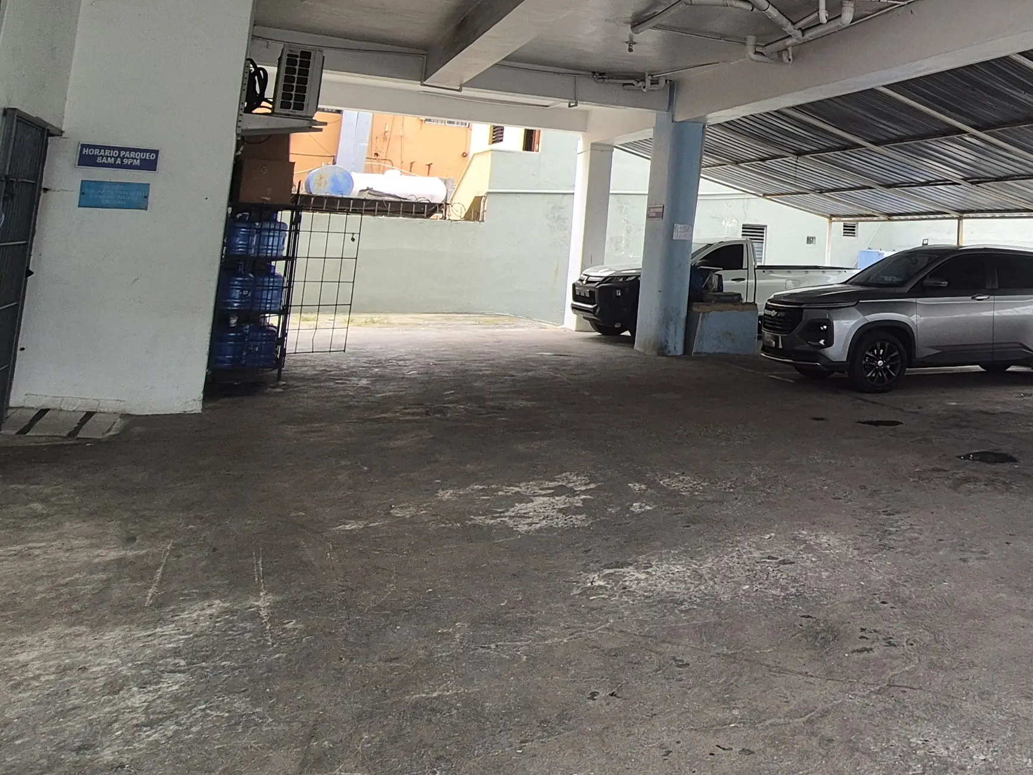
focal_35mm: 30
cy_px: 159
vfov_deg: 44.6
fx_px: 895
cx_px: 987
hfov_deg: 50.7
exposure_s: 1/120
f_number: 2.2
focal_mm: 2.2
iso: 64
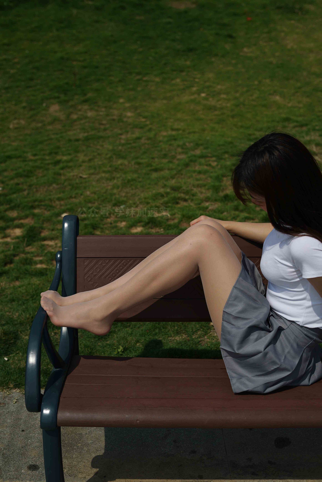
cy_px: 241
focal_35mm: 50
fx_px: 670
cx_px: 161
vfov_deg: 39.6
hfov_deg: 27.0
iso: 50
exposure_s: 1/2000
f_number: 4
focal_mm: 50
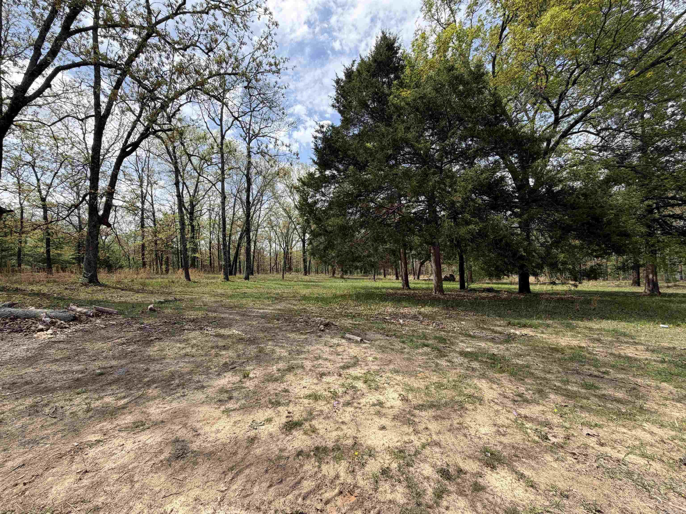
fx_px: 277
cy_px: 257
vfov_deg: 85.7
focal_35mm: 14
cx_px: 343
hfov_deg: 102.1
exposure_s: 1/770
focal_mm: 2.22
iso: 32
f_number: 2.2
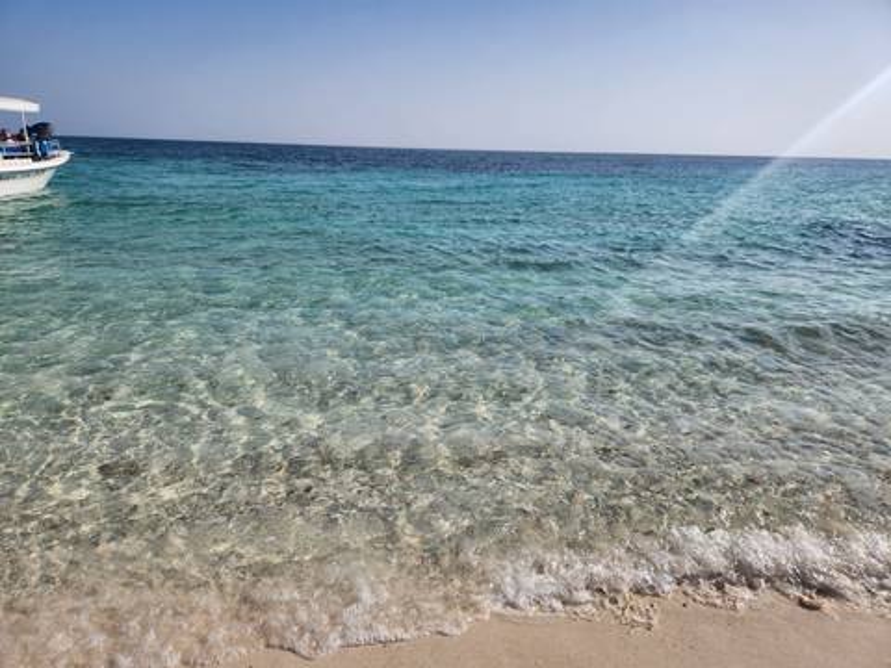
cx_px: 446
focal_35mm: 23
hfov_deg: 73.9
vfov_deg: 58.9
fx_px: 592
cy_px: 334
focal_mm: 5.4
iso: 20
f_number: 1.8
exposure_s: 1/2544
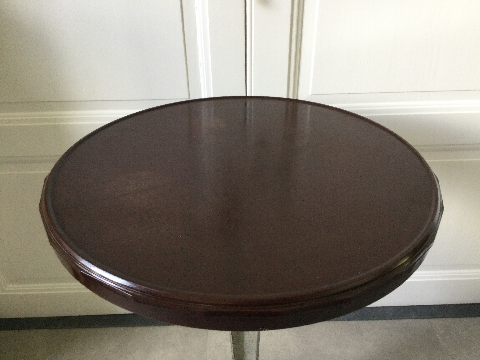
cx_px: 240
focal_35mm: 31
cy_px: 180
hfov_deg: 58.4
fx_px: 430
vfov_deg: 45.4
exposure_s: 1/33
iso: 125
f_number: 2.4
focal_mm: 3.3
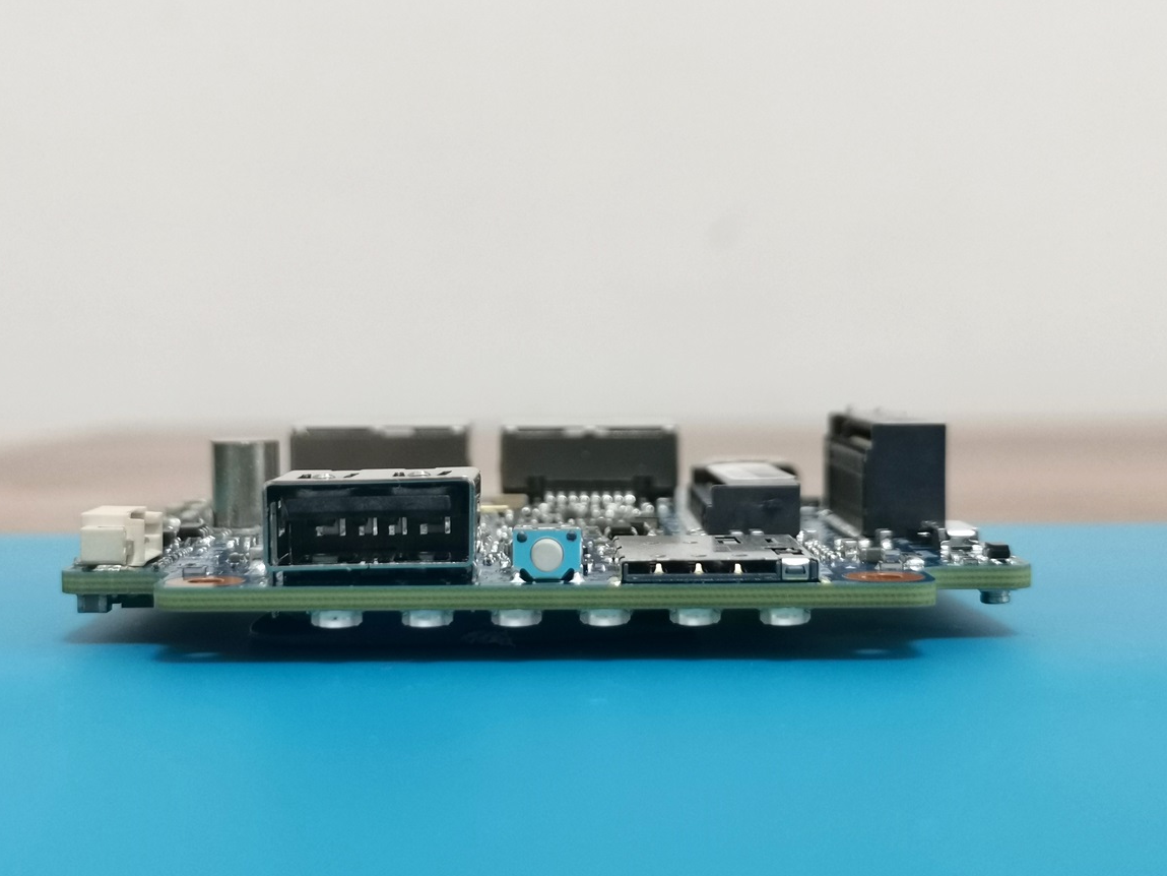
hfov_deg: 38.9
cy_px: 420
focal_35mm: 49
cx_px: 525
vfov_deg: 29.7
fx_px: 1652
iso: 250
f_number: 1.8
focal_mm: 4.75
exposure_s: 1/100
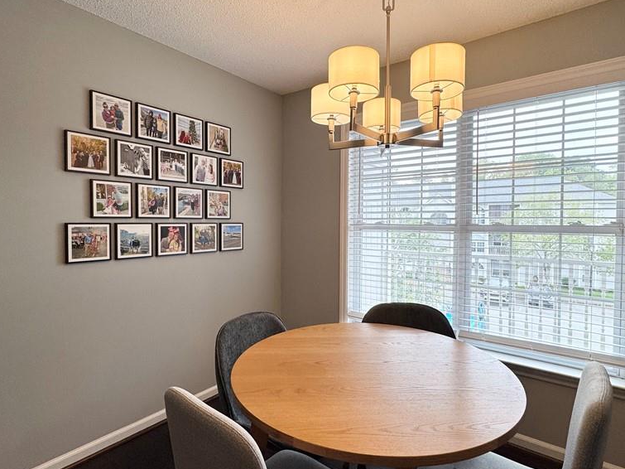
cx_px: 320
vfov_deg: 68.7
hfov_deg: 84.7
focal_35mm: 19
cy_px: 230
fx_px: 343
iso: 64
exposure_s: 1/120
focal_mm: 2.22
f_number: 2.2
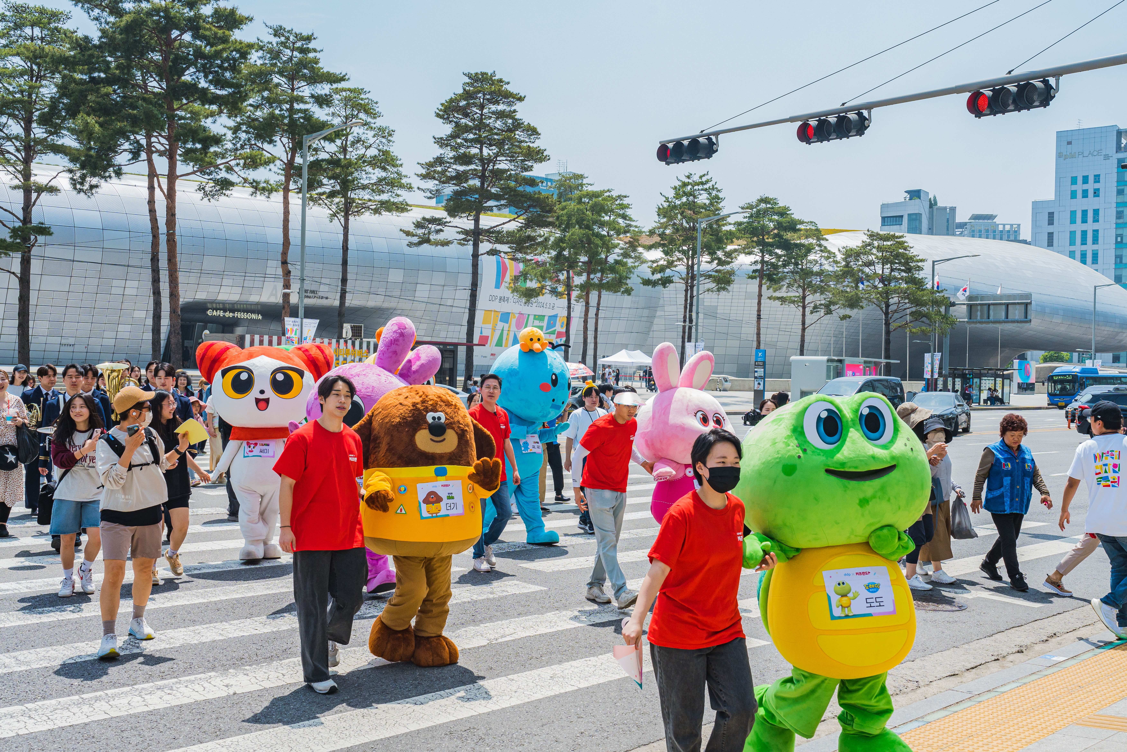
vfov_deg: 37.9
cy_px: 376
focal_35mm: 35
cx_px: 564
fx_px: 1096
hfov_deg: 54.4
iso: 1250
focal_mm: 35
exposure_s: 1/1250
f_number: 9
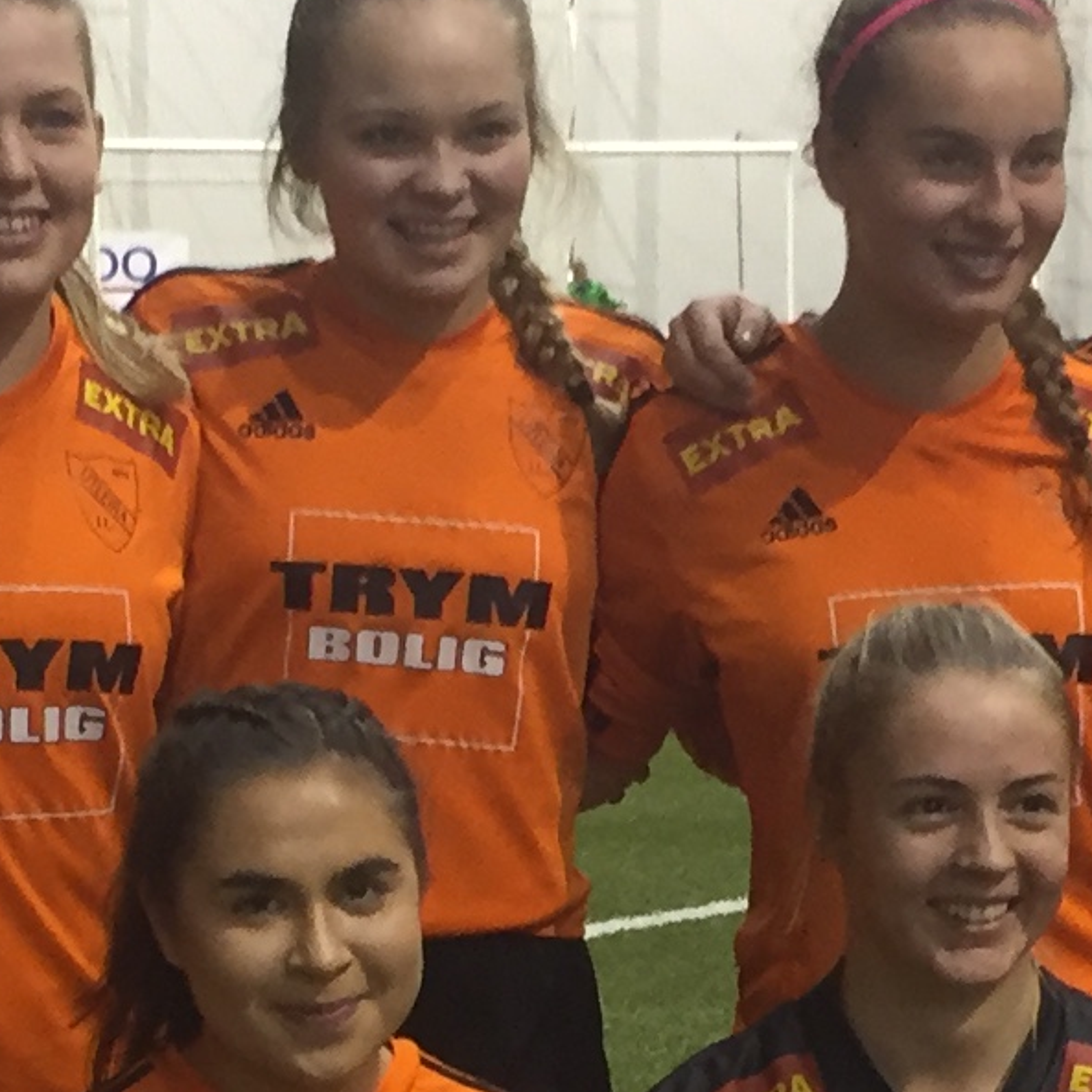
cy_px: 1254
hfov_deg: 12.4
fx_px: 5032
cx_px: 562
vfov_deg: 12.1
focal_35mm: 141
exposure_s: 1/33
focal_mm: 4.15
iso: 160
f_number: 2.2
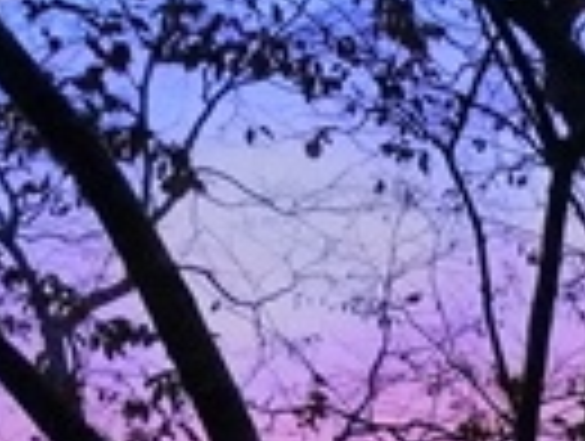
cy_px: 954
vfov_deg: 11.0
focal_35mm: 120
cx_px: 1048
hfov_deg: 14.4
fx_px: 2032
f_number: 2.2
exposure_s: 1/120
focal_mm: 3.81
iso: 160
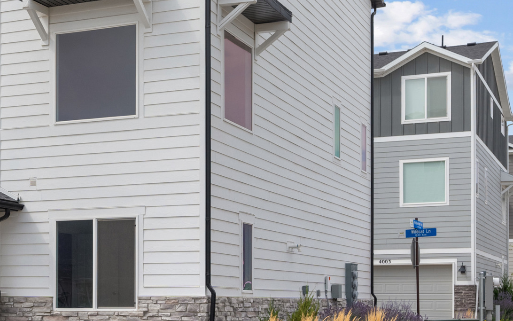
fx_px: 979
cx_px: 101
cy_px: 158
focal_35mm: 70
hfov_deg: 28.7
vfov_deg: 18.6
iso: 800
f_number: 8
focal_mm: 30
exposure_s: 1/250
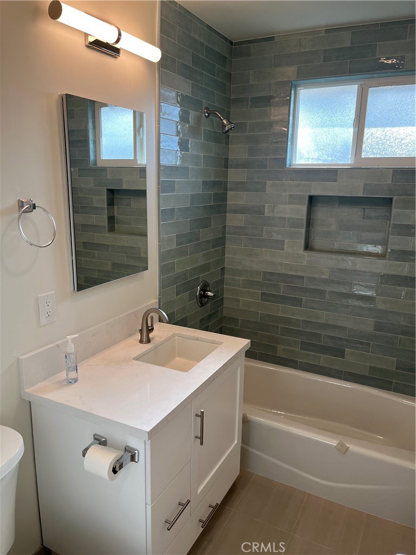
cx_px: 208
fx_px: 417
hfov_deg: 53.1
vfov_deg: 67.3
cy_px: 278
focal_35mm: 26
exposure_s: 1/176
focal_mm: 5.1
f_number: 1.6
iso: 40
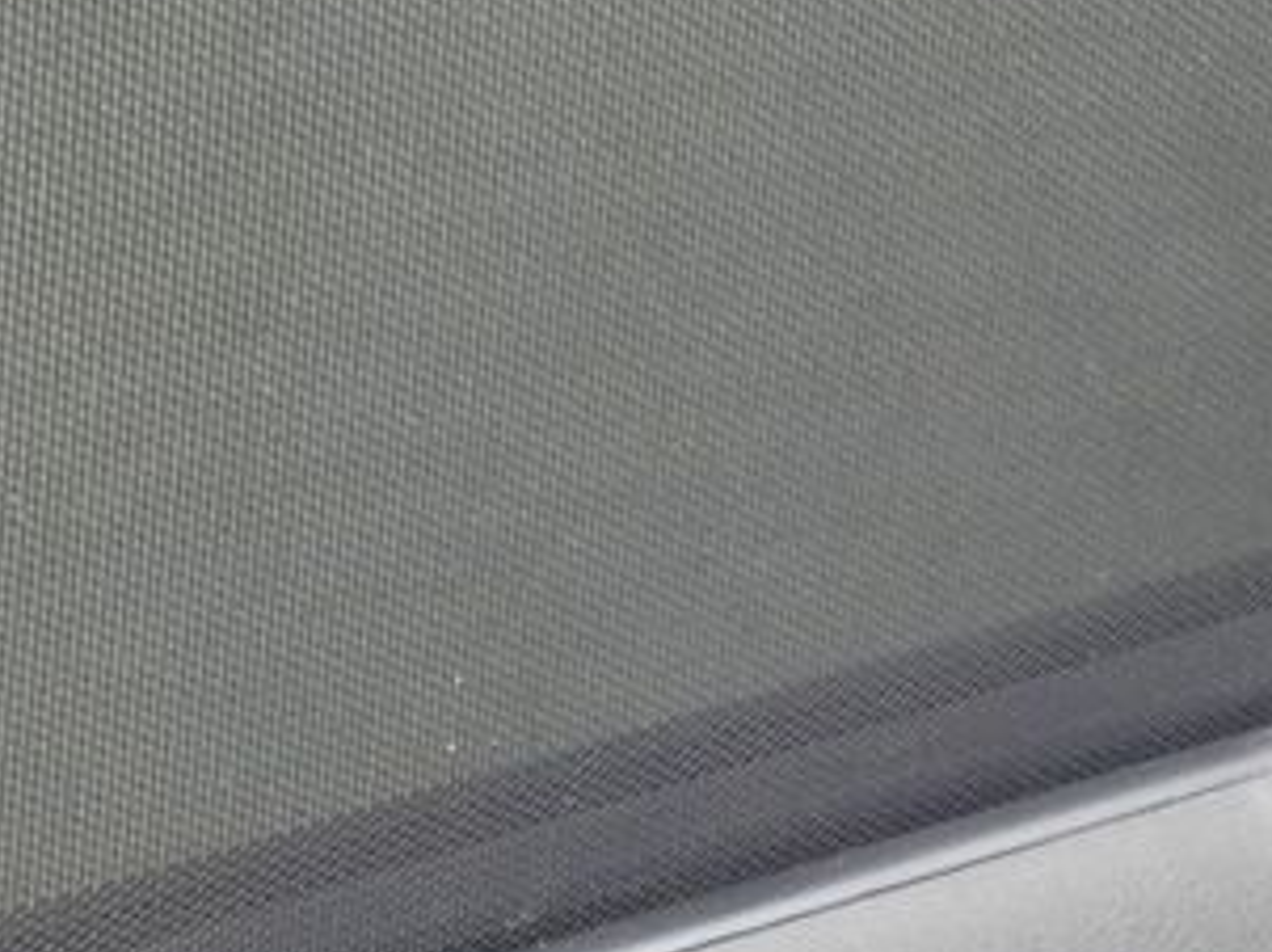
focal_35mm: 146
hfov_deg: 13.4
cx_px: 1112
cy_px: -602
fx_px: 5361
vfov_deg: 9.8
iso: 400
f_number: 5
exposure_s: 1/80
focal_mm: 7.8
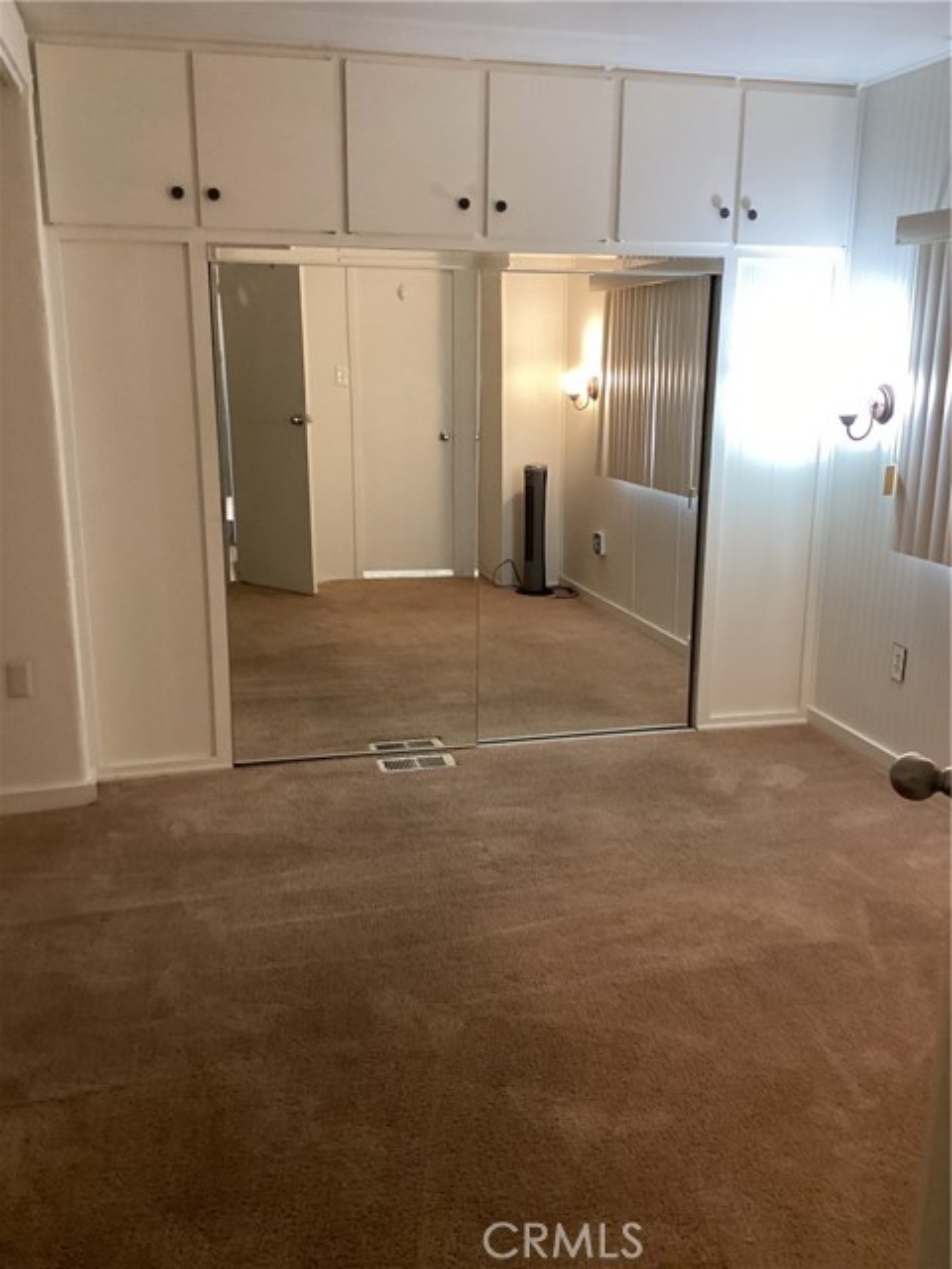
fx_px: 1137
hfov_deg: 45.4
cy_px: 634
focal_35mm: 31
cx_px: 476
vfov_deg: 58.4
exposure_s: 1/40
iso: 250
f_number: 2.4
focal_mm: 3.3
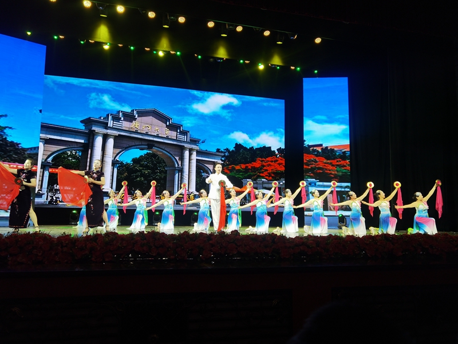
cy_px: 172
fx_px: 384
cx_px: 229
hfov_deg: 61.7
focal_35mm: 29
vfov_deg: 48.2
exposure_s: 1/120
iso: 50
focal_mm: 6.71
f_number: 1.9
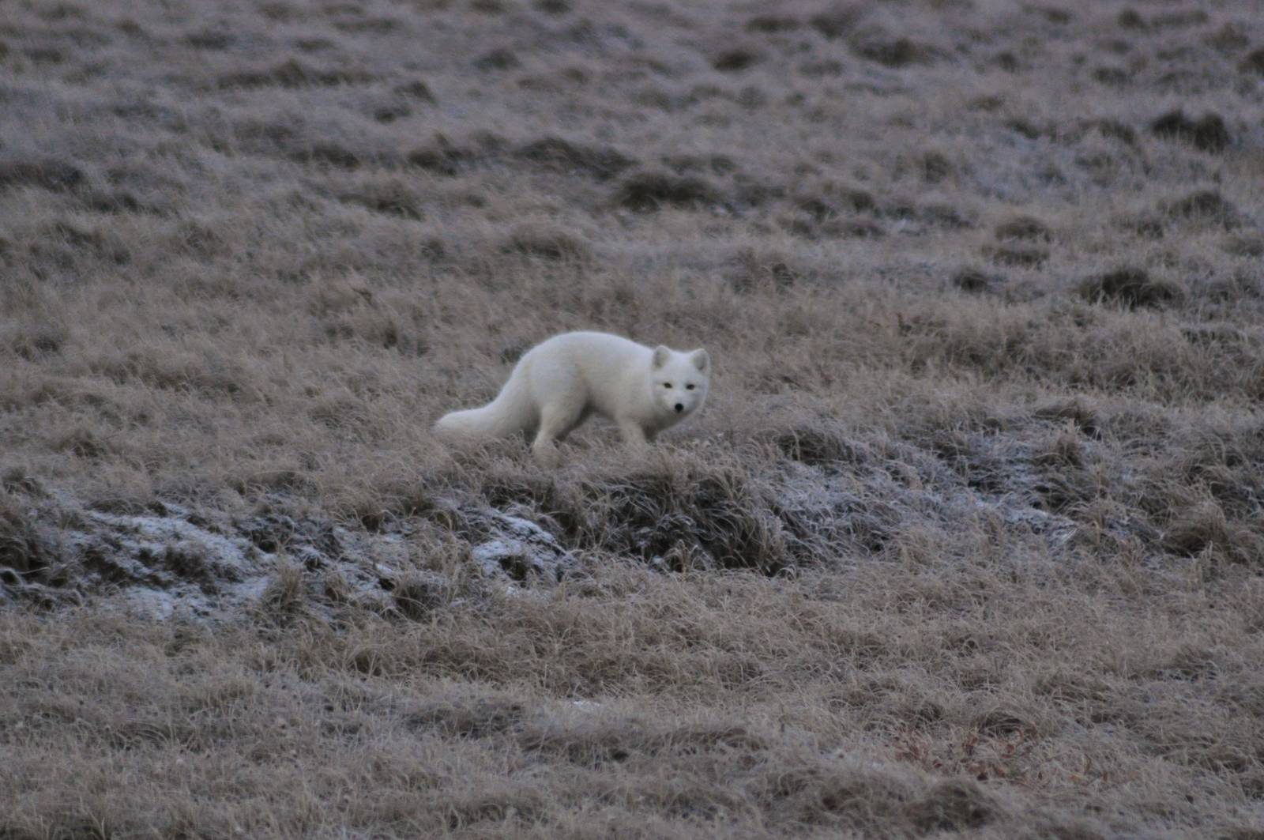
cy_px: 420
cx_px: 632
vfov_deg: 3.0
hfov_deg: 4.6
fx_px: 15782
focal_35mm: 450
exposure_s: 1/1000
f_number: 5.6
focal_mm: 300
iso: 800
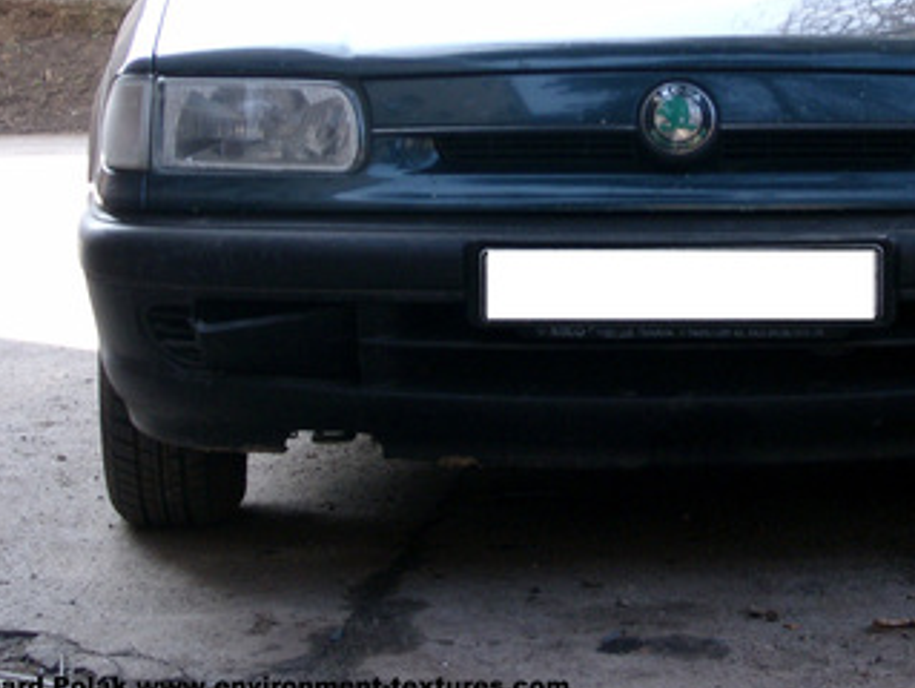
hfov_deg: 15.4
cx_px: 674
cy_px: 122
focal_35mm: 127
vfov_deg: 11.6
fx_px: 3361
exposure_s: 1/160
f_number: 3.8
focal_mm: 15.2
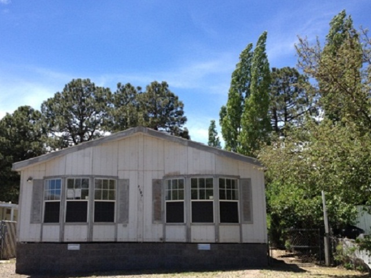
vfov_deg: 40.7
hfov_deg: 52.6
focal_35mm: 35
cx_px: 186
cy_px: 139
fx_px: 375
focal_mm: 4.28
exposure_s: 1/920
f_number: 2.4
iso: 50
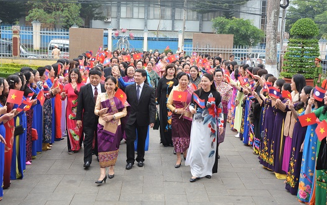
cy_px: 91
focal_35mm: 56
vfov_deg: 23.2
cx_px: 172
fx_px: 499
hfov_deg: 36.3
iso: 200
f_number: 5.6
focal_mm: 32
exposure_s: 1/160
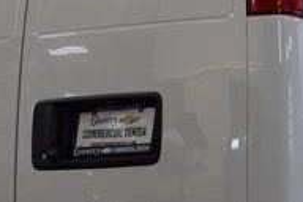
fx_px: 1470
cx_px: 284
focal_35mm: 175
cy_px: 146
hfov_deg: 11.7
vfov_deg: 7.9
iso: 400
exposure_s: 1/80
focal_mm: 35
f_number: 5
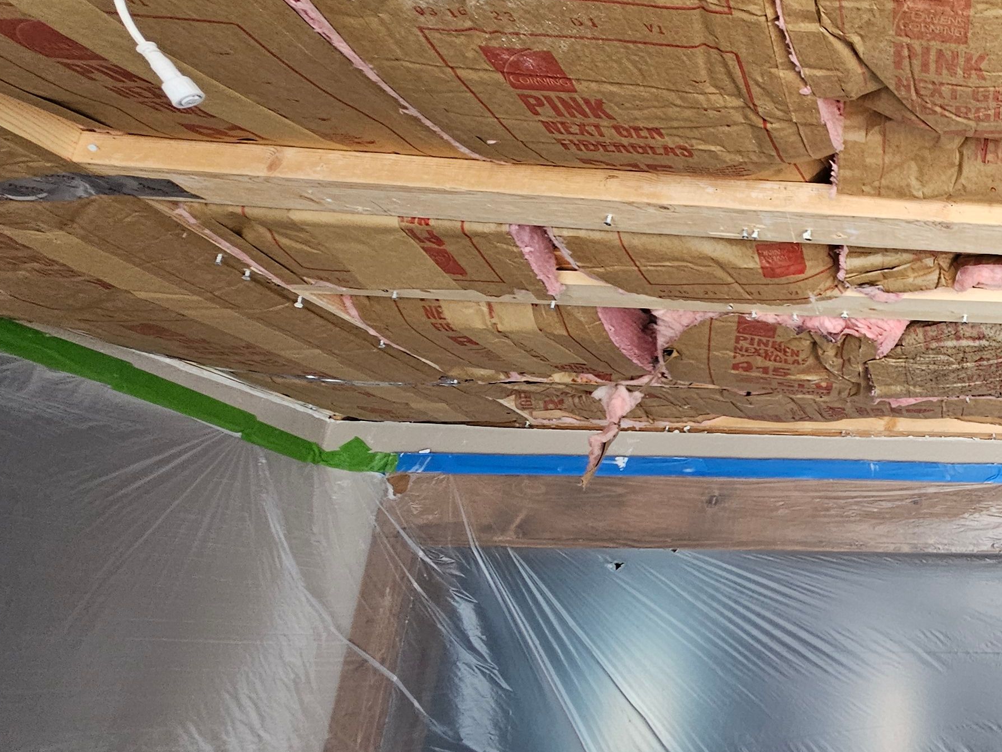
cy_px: 368
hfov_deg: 49.3
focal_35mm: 29
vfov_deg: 48.2
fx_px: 839
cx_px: 1020
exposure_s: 1/60
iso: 100
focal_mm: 2.2
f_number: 2.2
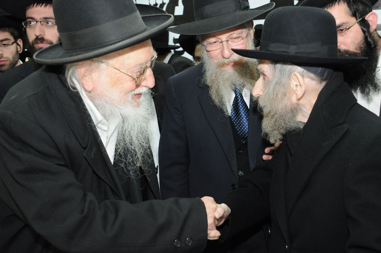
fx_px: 507
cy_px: 123
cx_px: 212
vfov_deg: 28.0
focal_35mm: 48
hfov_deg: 41.1
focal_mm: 26
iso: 800
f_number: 4.5
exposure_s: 1/60
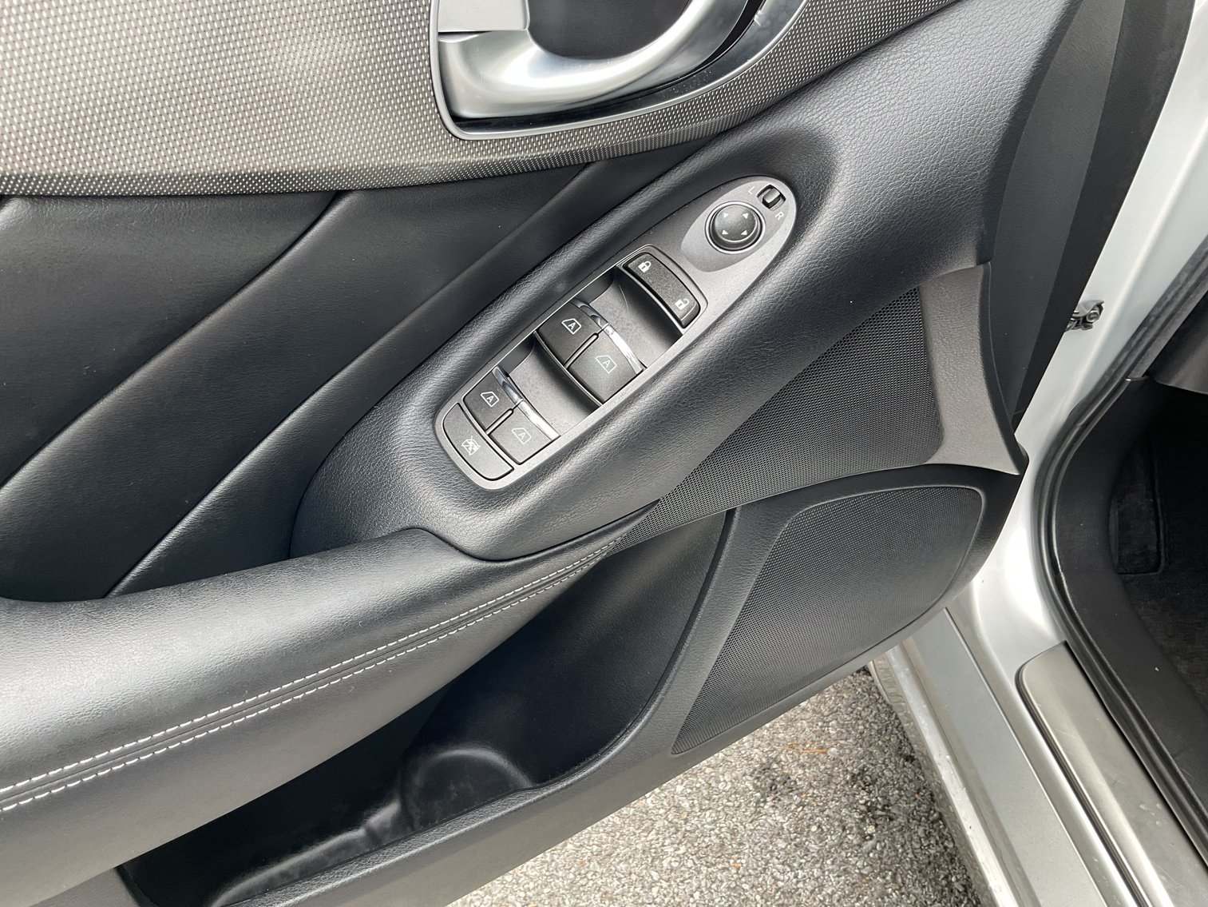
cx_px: 604
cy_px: 454
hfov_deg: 61.7
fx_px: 1012
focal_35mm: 29
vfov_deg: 48.2
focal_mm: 3
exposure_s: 1/120
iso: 40
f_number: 1.8
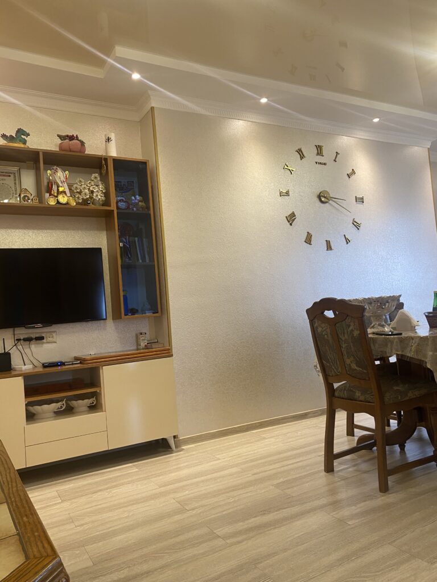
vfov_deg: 67.3
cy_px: 291
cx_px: 218
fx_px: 438
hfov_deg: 53.1
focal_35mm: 26
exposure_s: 1/50
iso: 64
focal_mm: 4.25
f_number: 1.8
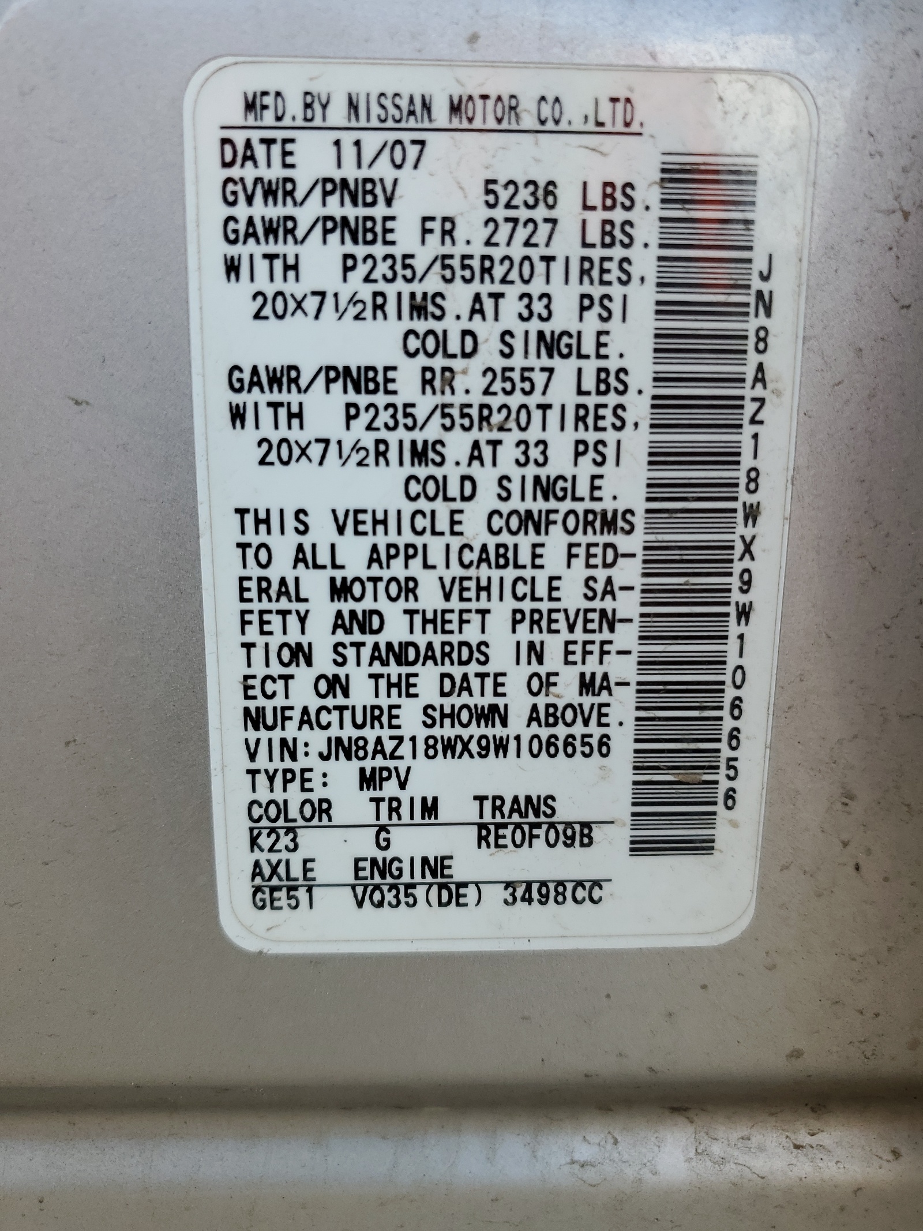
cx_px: 462
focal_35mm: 26
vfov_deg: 67.3
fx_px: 924
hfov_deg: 53.1
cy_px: 616
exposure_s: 1/476
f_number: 1.5
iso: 50
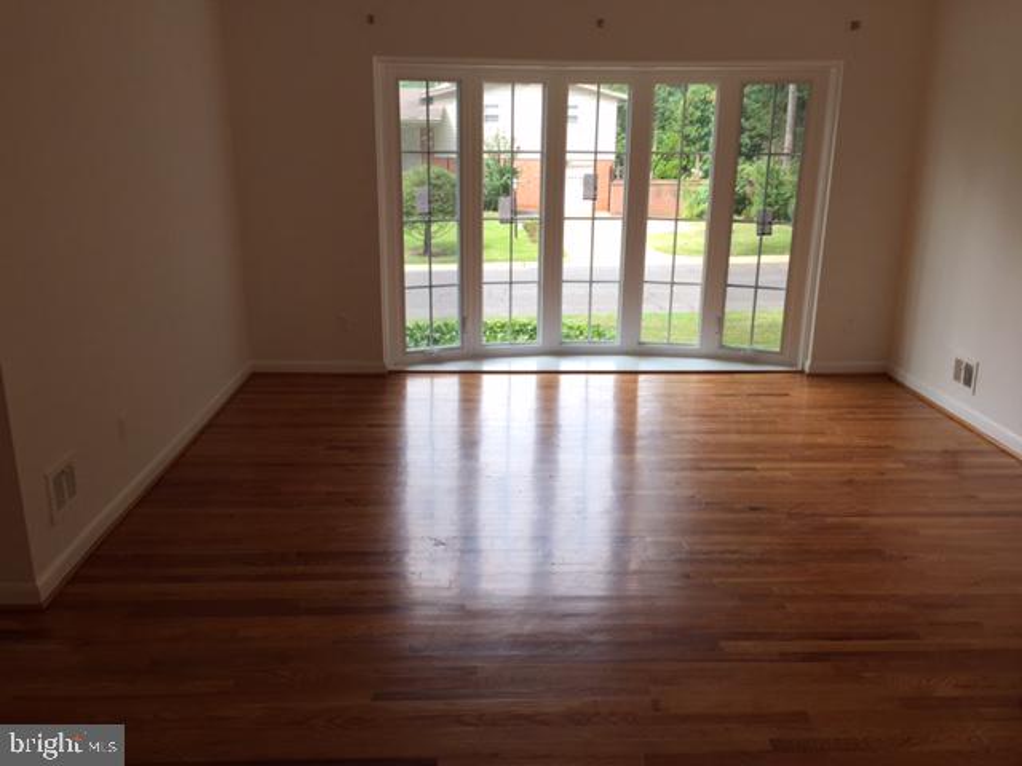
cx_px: 511
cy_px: 383
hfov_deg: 61.7
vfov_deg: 48.2
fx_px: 856
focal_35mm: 29
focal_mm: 4.15
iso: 32
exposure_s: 1/120
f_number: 2.2
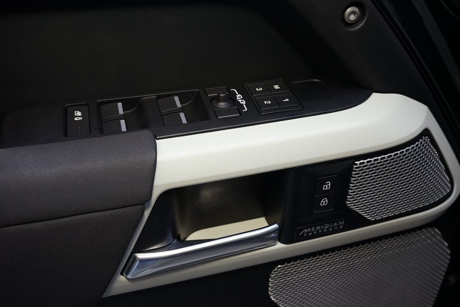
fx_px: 486
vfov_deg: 35.1
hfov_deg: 50.7
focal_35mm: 38
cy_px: 154
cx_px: 230
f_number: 8
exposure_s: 1/60
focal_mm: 38
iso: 1000
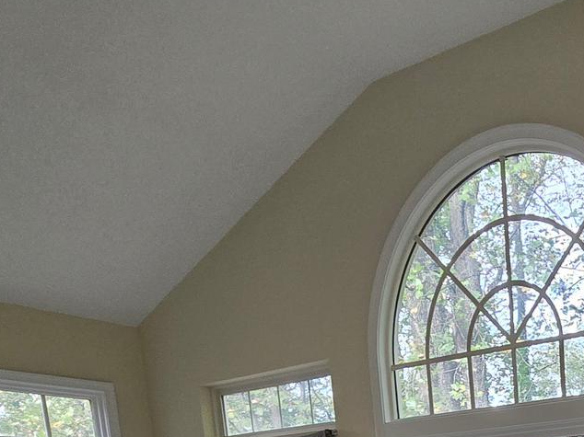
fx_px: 708
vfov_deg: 24.9
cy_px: 682
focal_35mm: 42
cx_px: 642
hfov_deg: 37.5
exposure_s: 1/60
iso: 80
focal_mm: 2.2
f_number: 2.2
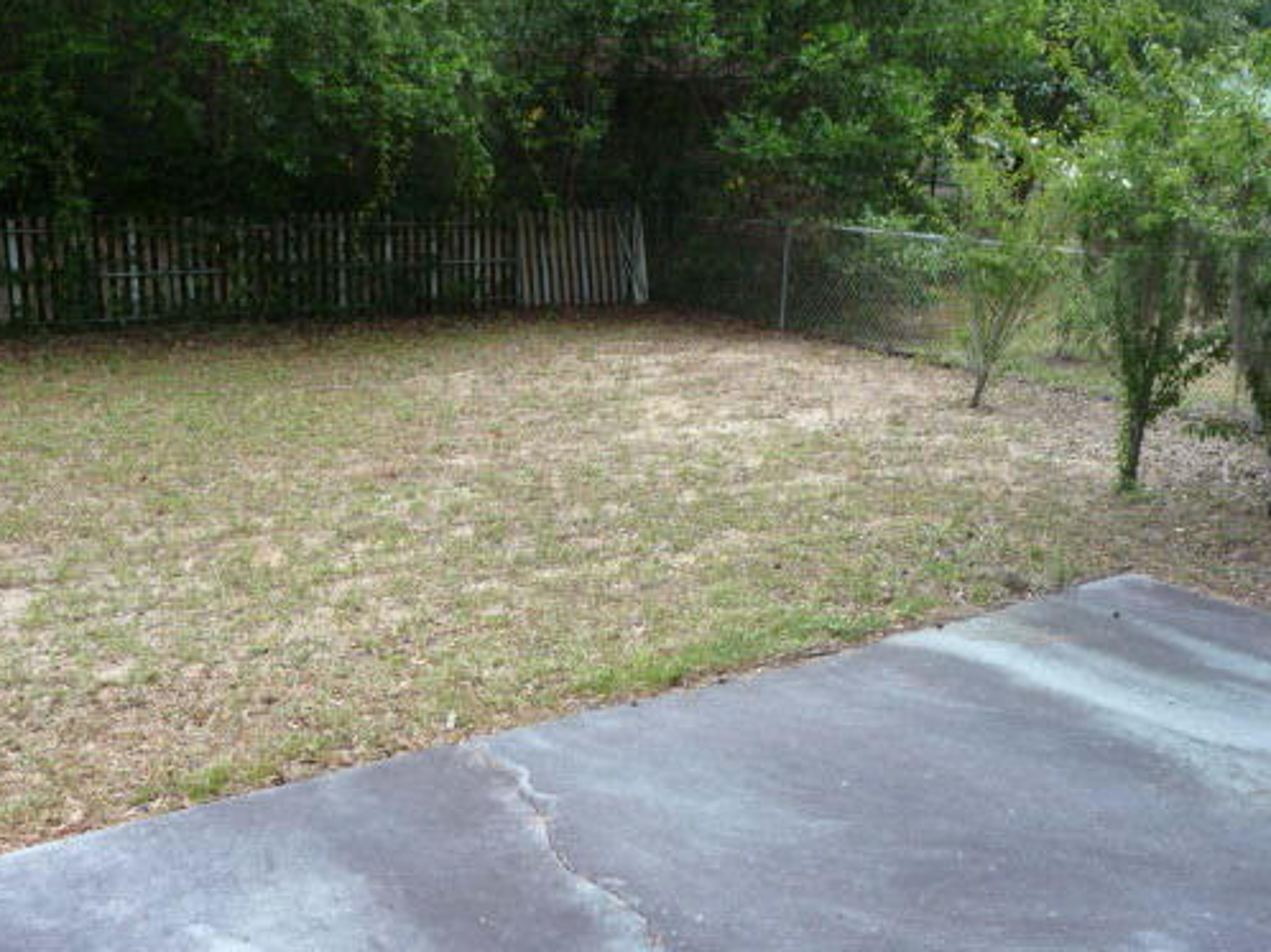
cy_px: 482
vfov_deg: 39.6
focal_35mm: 36
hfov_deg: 51.2
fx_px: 1321
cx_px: 720
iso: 100
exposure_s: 1/50
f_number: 3.3
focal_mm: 4.7
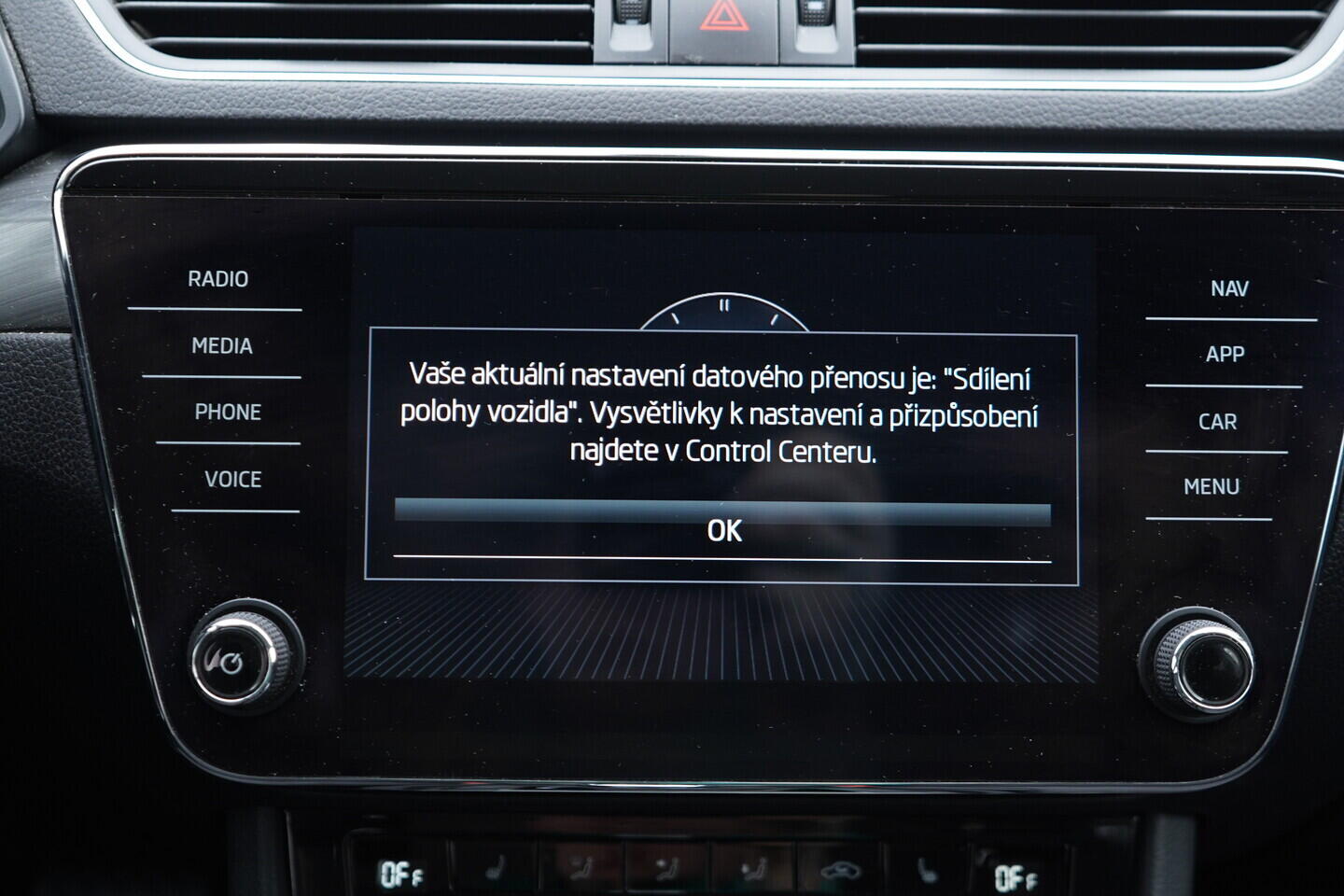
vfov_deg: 36.9
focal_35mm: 36
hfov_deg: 53.1
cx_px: 672
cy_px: 448
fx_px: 1344
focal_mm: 24
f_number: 2.8
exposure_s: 1/40
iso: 400
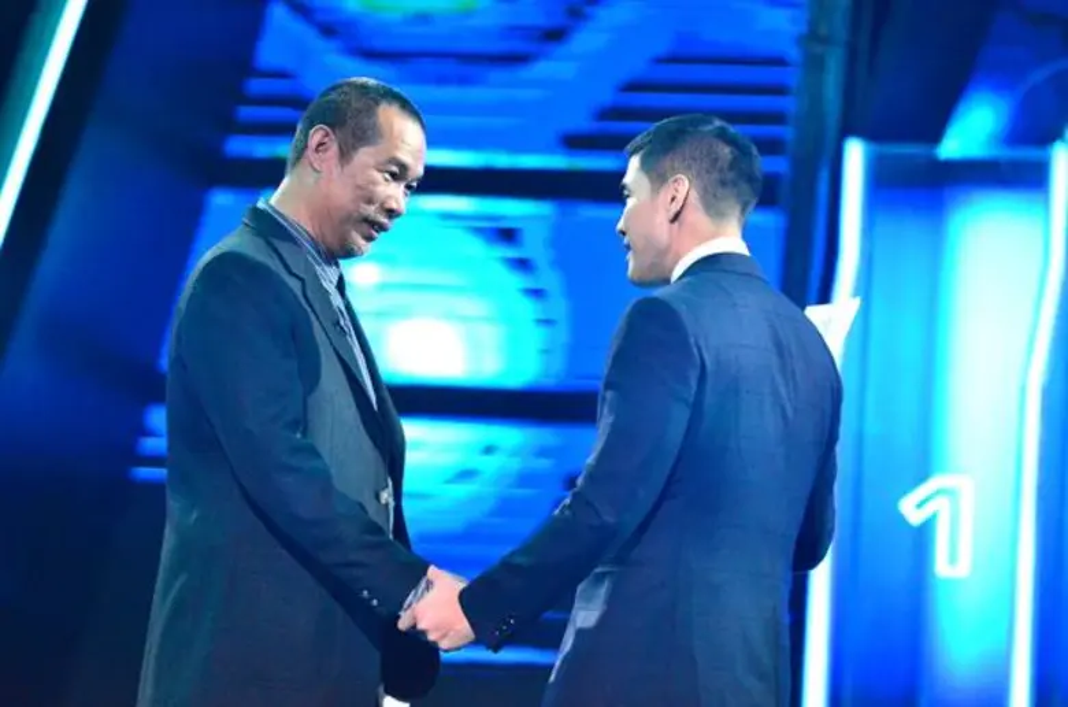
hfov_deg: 7.2
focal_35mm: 285
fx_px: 8434
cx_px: 534
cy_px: 354
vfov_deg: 4.8
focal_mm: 190
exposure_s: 1/640
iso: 6400
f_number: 2.8
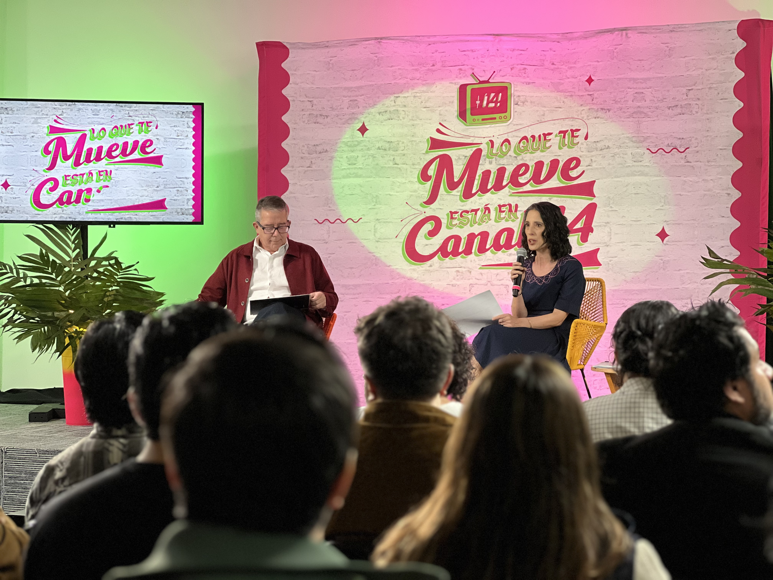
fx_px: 1719
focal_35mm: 77
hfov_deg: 25.3
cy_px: 290
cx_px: 386
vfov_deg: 19.1
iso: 250
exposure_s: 1/73
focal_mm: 9
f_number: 2.8
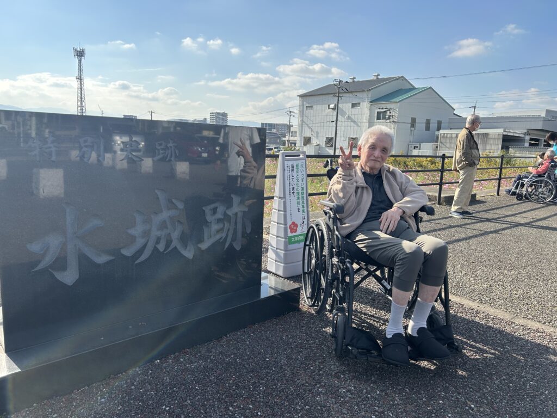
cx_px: 278
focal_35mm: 26
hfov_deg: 67.3
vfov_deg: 53.1
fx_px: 418
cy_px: 209
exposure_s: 1/3571
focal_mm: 5.7
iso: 50
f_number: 1.5
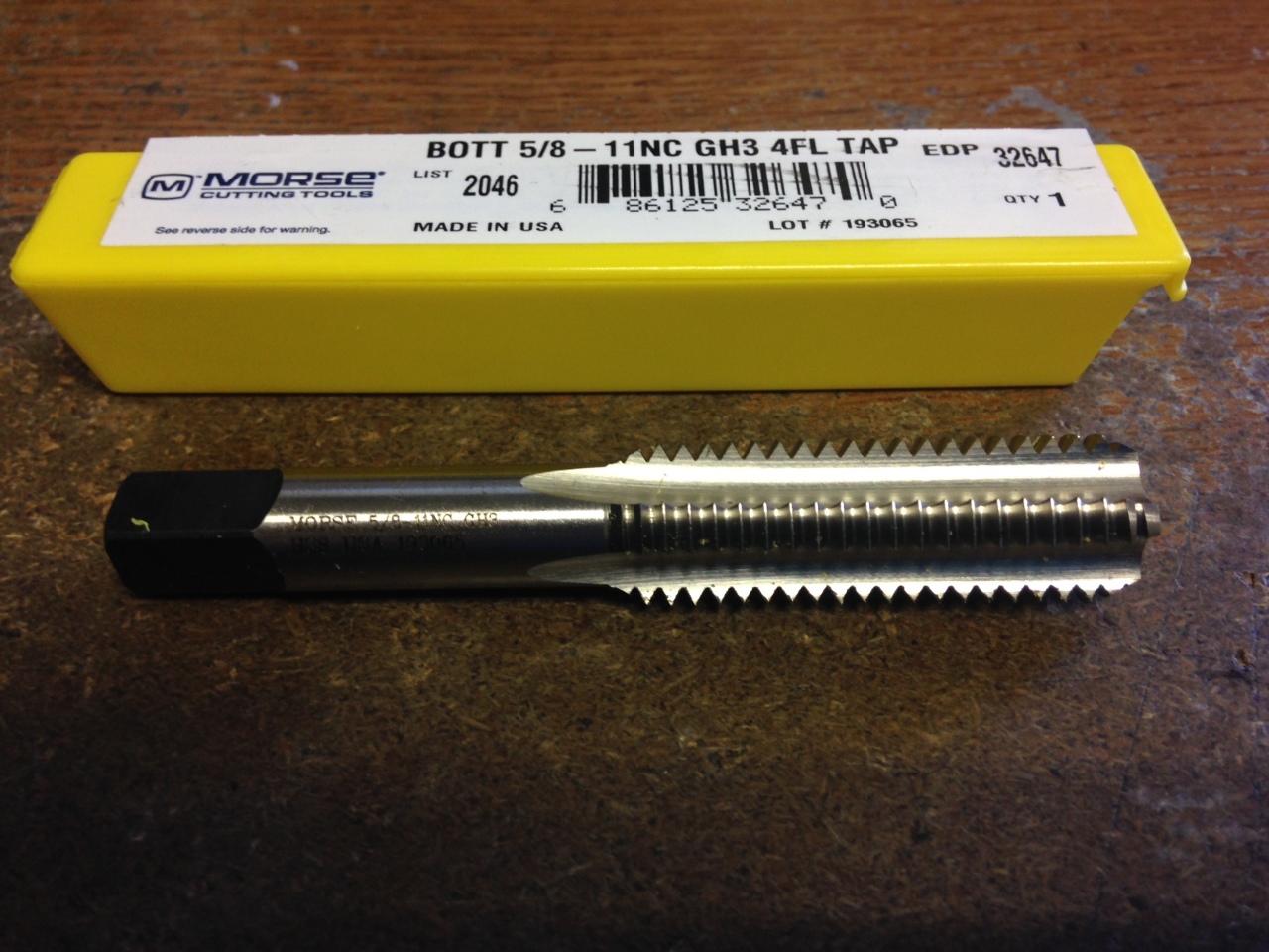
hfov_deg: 55.4
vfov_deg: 42.9
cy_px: 476
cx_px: 634
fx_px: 1210
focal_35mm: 33
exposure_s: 1/20
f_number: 2.4
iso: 64
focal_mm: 4.12
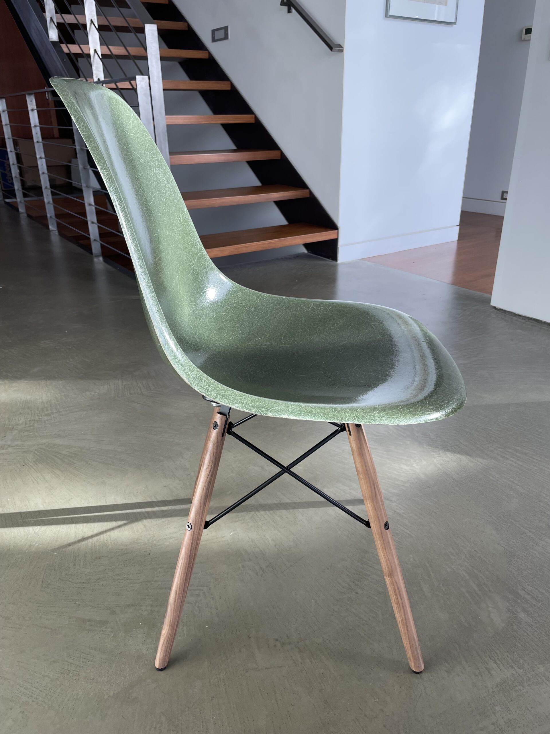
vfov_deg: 67.3
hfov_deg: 53.1
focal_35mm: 26
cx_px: 275
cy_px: 367
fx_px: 551
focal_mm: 4.2
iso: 32
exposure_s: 1/132
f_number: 1.6
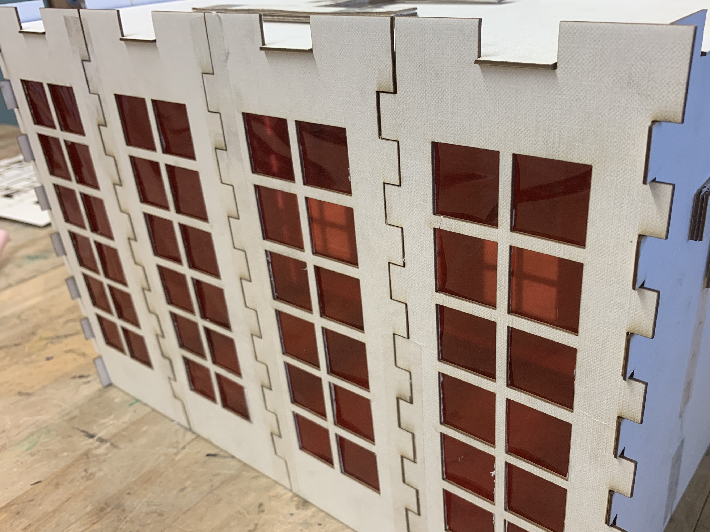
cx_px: 423
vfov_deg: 45.4
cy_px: 282
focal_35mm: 31
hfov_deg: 57.9
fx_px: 636
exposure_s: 1/70
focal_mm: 4.25
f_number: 1.8
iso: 80
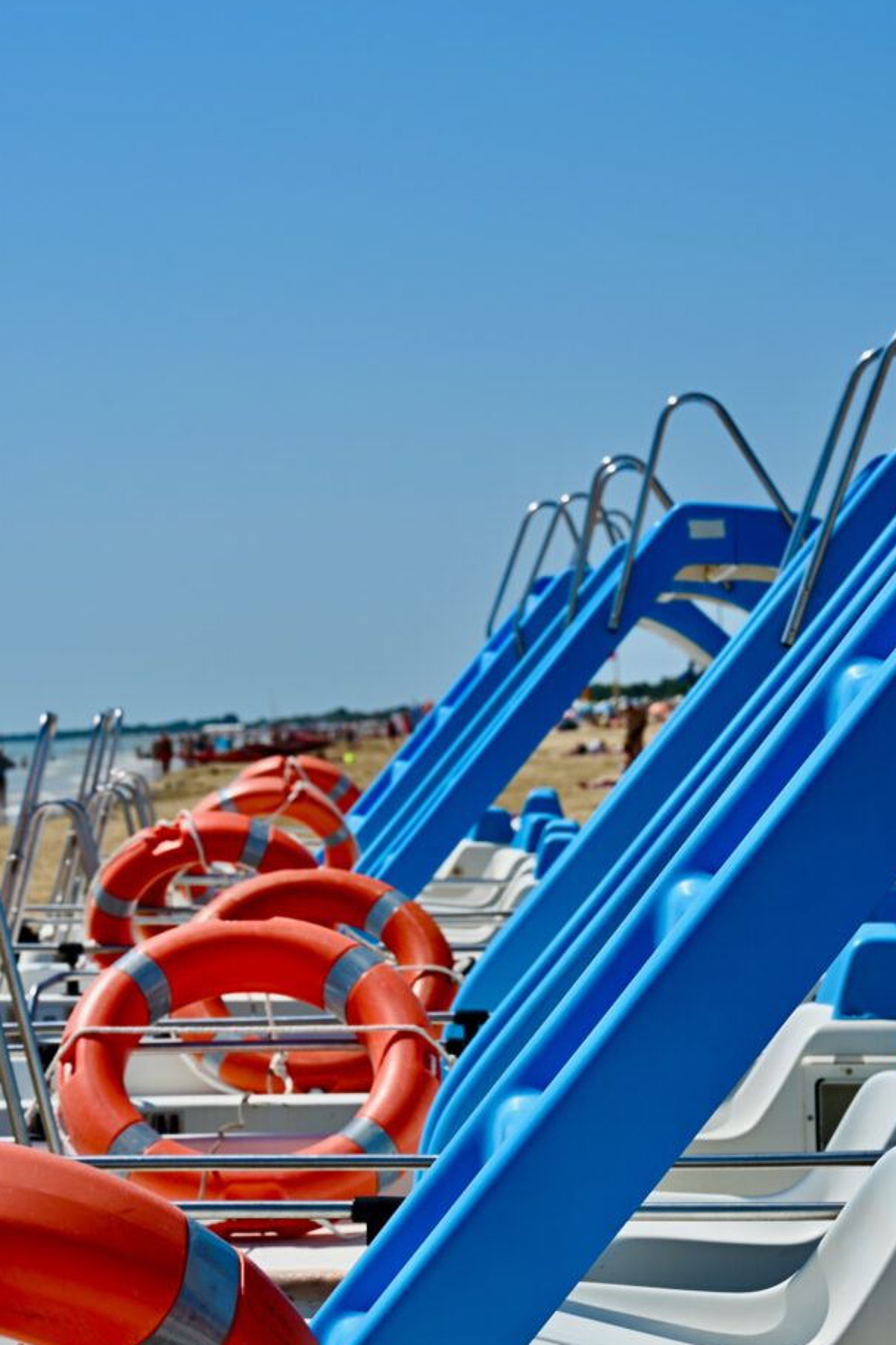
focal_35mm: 100
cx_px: 483
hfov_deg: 13.7
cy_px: 585
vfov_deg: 20.4
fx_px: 3736
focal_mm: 83
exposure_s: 1/320
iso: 100
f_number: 11
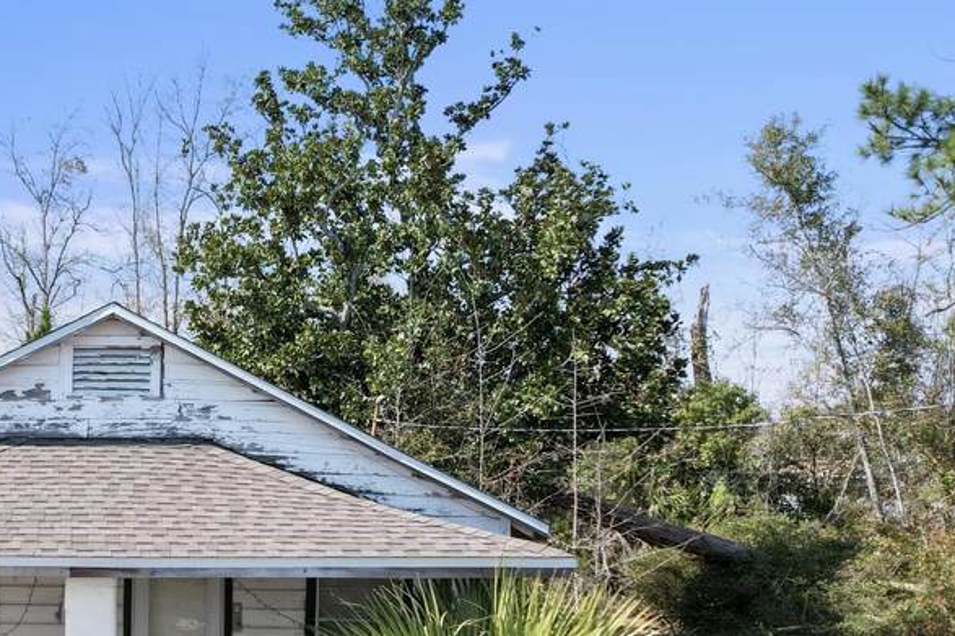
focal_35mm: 48
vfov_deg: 27.7
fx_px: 1273
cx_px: 85
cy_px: 473
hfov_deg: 38.2
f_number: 2.8
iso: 100
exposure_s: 1/1000
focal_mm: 8.38
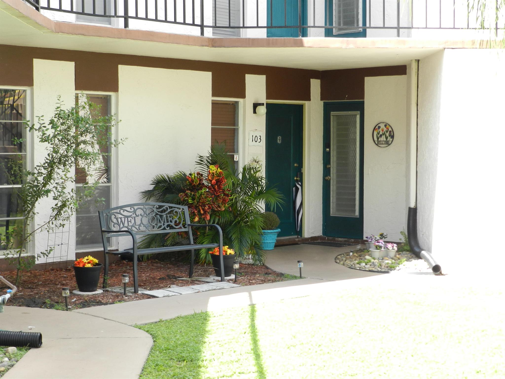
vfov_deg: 21.6
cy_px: 190
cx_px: 252
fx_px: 992
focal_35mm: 68
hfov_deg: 28.6
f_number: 4.7
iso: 160
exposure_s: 1/100
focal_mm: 12.1
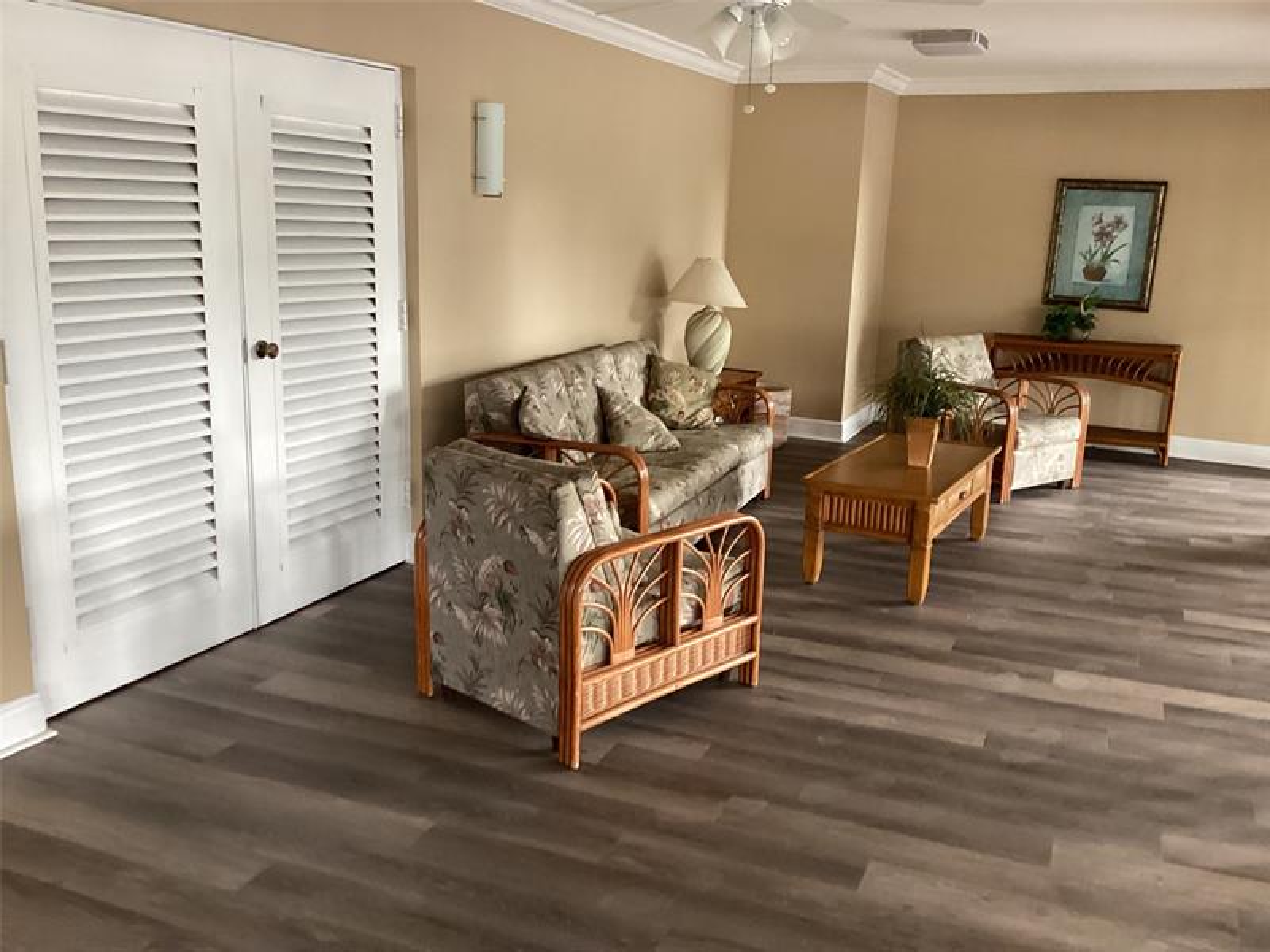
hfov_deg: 58.4
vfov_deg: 45.4
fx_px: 1137
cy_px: 476
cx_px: 635
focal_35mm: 31
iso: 160
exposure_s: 1/60
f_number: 2.4
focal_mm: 3.3
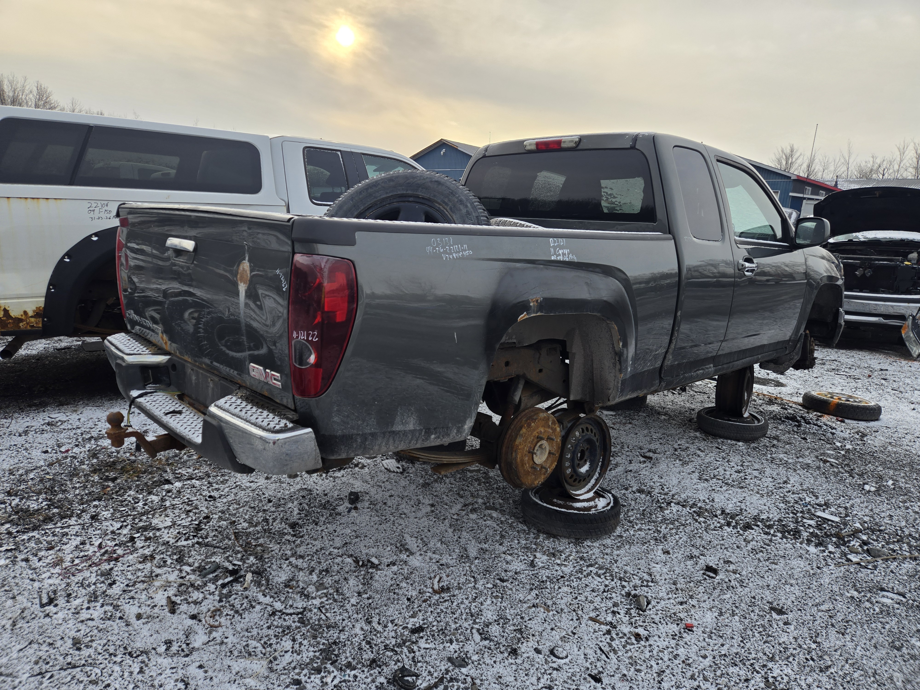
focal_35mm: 23
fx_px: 611
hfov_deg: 73.9
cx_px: 460
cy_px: 345
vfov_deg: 58.9
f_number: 1.8
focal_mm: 5.4
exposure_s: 1/701
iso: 25
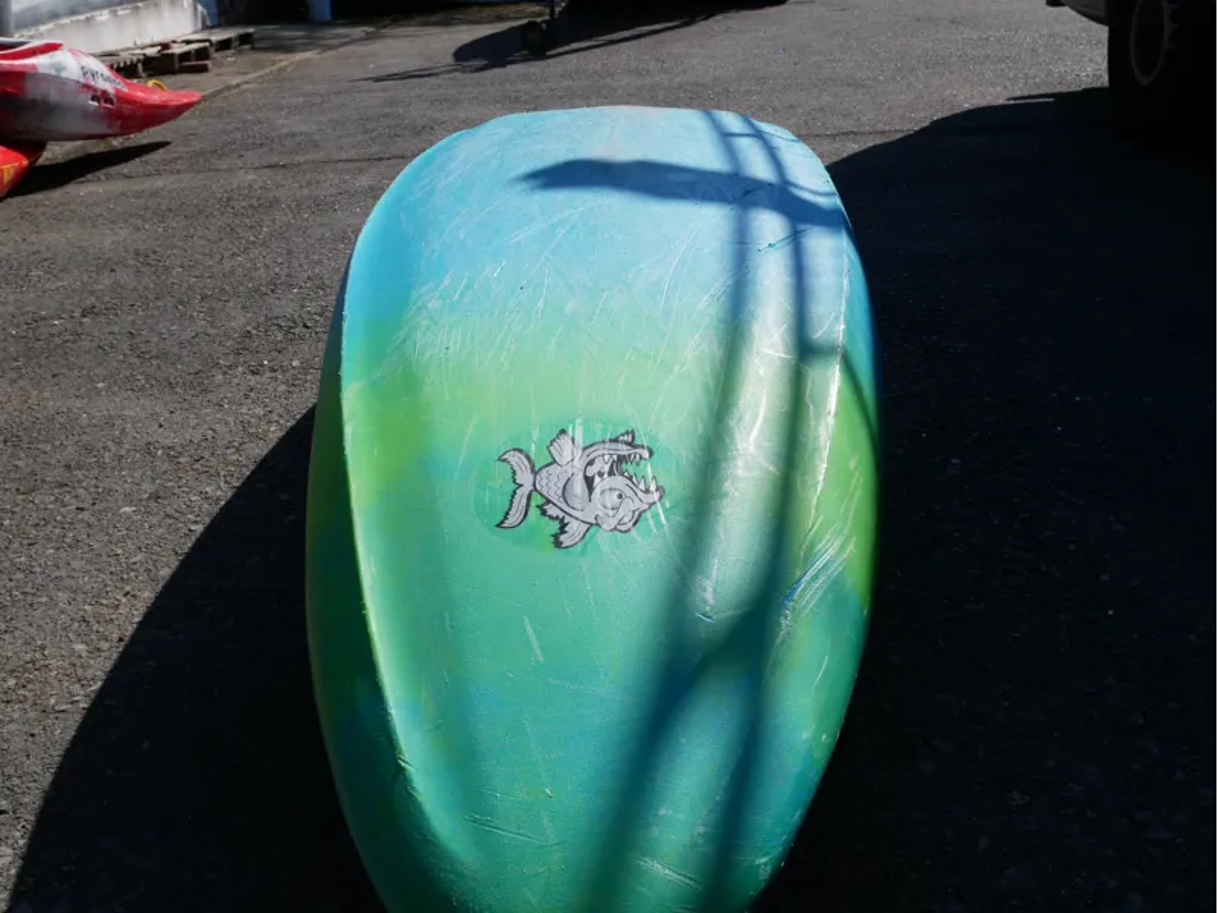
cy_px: 456
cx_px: 609
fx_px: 1267
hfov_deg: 51.4
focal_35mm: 36
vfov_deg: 39.7
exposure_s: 1/500
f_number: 9
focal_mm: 18
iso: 200
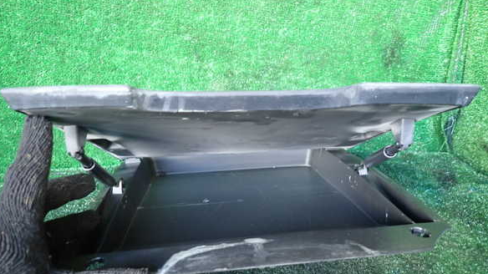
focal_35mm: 28
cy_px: 145
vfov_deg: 41.4
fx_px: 362
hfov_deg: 67.9
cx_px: 241
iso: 400
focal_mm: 4.5
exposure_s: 1/30
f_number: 2
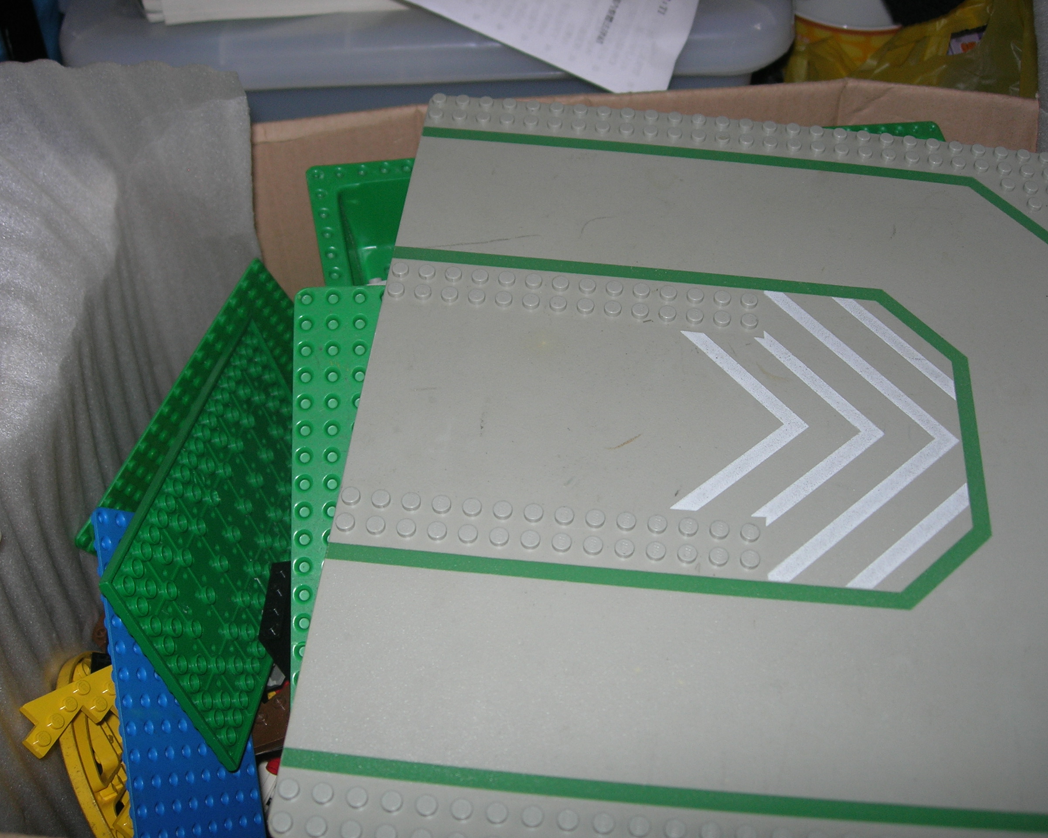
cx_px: 495
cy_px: 421
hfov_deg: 45.8
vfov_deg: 37.3
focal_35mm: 40
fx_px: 1241
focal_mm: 7.8
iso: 64
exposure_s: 1/60.1
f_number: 2.8
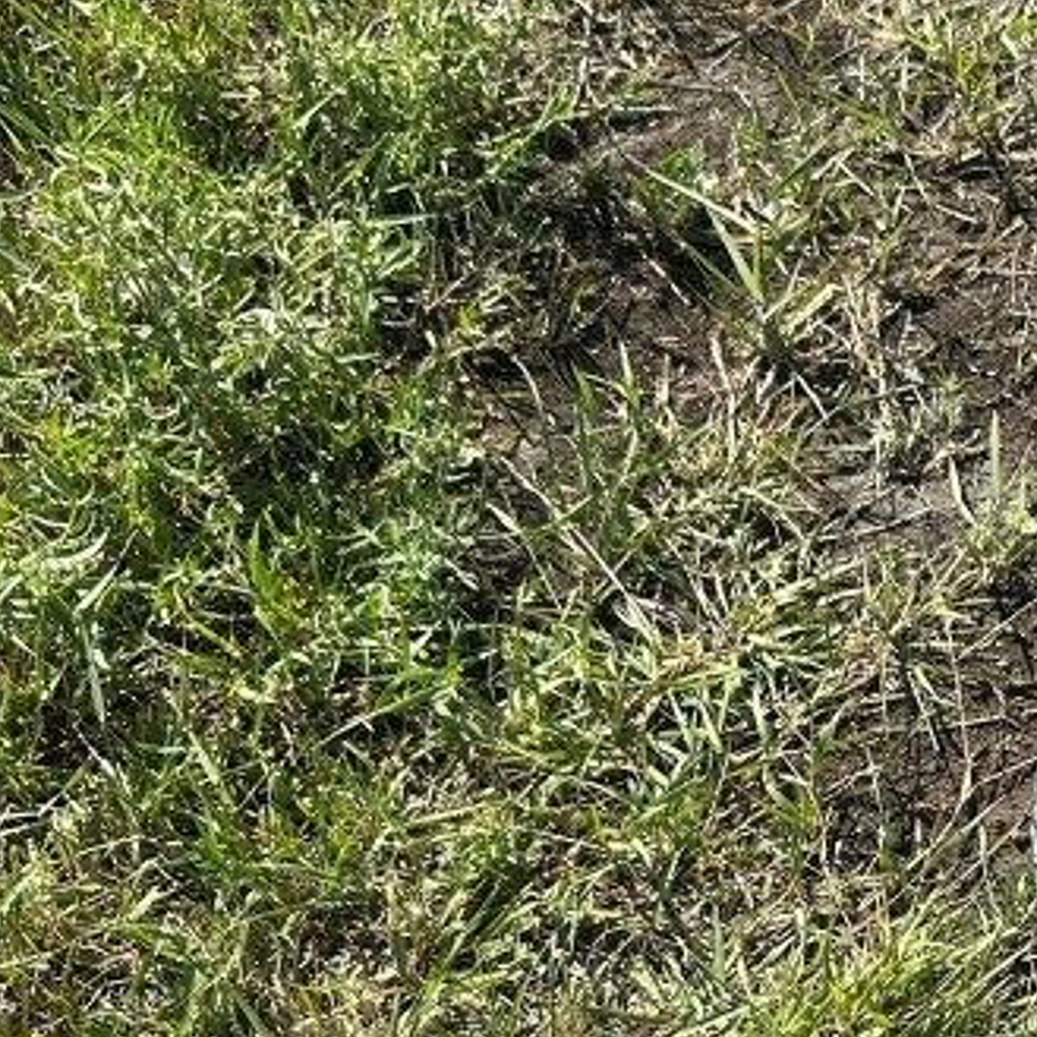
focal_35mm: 66
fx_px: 2237
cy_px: 744
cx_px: 1321
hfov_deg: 23.3
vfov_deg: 25.9
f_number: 1.78
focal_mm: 6.86
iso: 80
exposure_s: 1/2469
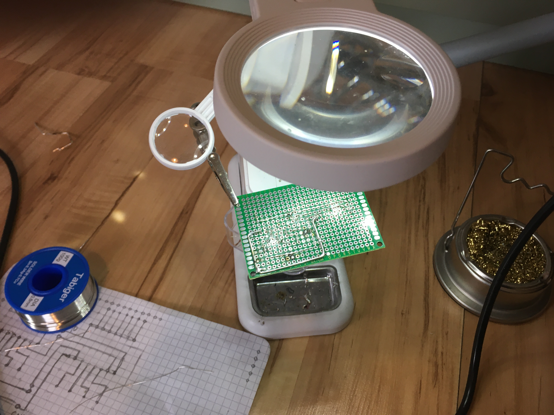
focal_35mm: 29
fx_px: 464
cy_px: 208
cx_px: 277
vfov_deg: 48.2
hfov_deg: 61.7
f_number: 2.2
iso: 80
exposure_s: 1/33
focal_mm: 4.15
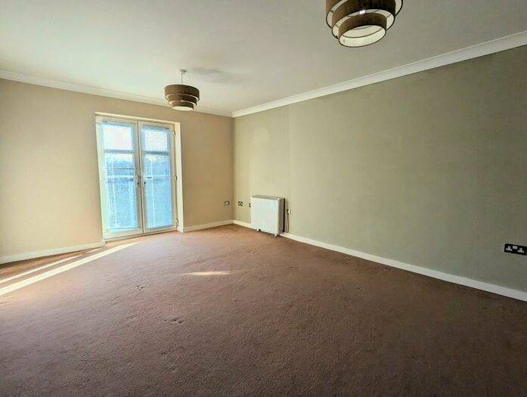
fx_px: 244
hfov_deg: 94.4
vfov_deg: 78.3
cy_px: 198
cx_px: 264
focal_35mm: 16
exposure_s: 1/186
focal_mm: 2.35
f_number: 2.2
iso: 58
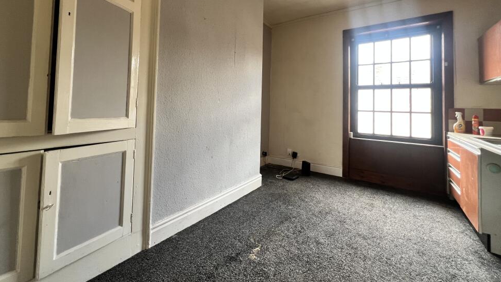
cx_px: 239
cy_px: 100
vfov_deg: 69.0
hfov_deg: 102.9
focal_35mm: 15
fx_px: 199
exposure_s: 1/99
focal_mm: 1.57
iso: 160
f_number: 1.8
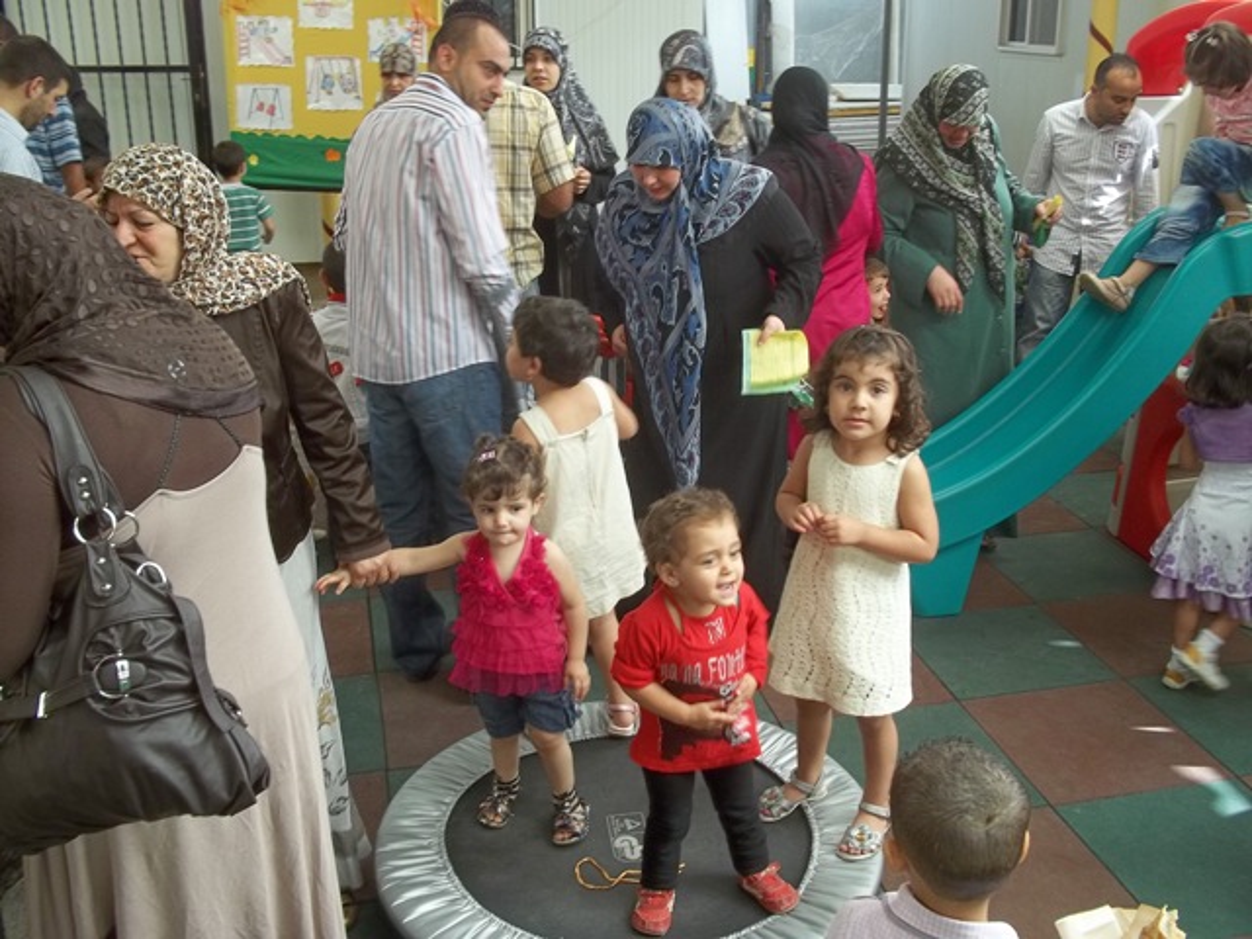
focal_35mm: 36
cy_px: 470
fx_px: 1302
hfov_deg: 51.4
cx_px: 626
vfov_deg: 39.7
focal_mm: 6.5
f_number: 3.1
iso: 64
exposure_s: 1/50
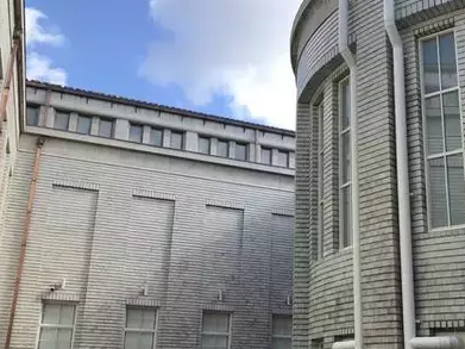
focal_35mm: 43
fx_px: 577
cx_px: 297
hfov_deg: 43.4
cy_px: 211
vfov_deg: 33.5
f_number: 1.8
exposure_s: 1/967
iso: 20
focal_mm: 3.99
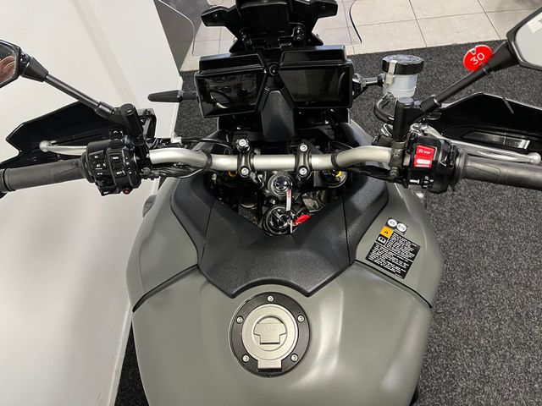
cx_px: 271
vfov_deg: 53.1
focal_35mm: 26
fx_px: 407
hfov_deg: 67.3
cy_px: 203
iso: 200
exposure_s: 1/50
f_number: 1.6
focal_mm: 5.1
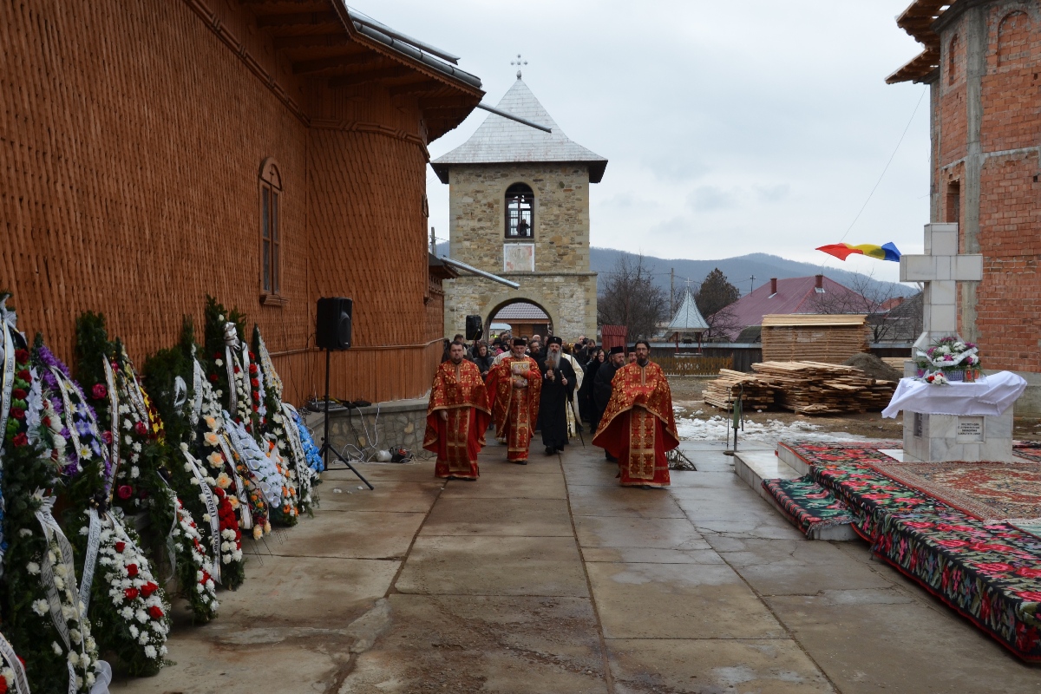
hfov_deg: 59.5
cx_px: 520
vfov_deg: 41.7
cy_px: 347
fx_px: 911
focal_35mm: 32
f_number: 5.6
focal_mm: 21
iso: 280
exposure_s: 1/125
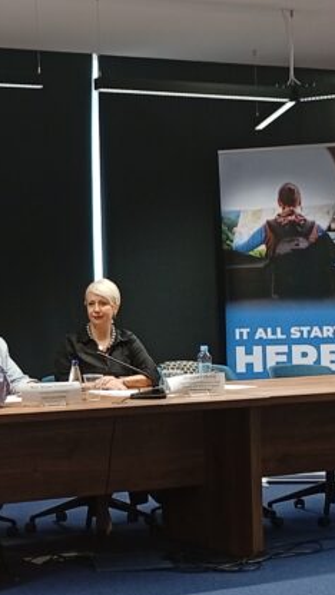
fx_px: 1437
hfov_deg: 13.1
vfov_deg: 23.4
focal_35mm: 91
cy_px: 300
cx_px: -14
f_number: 1.8
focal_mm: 3.98
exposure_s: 1/33.3
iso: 231
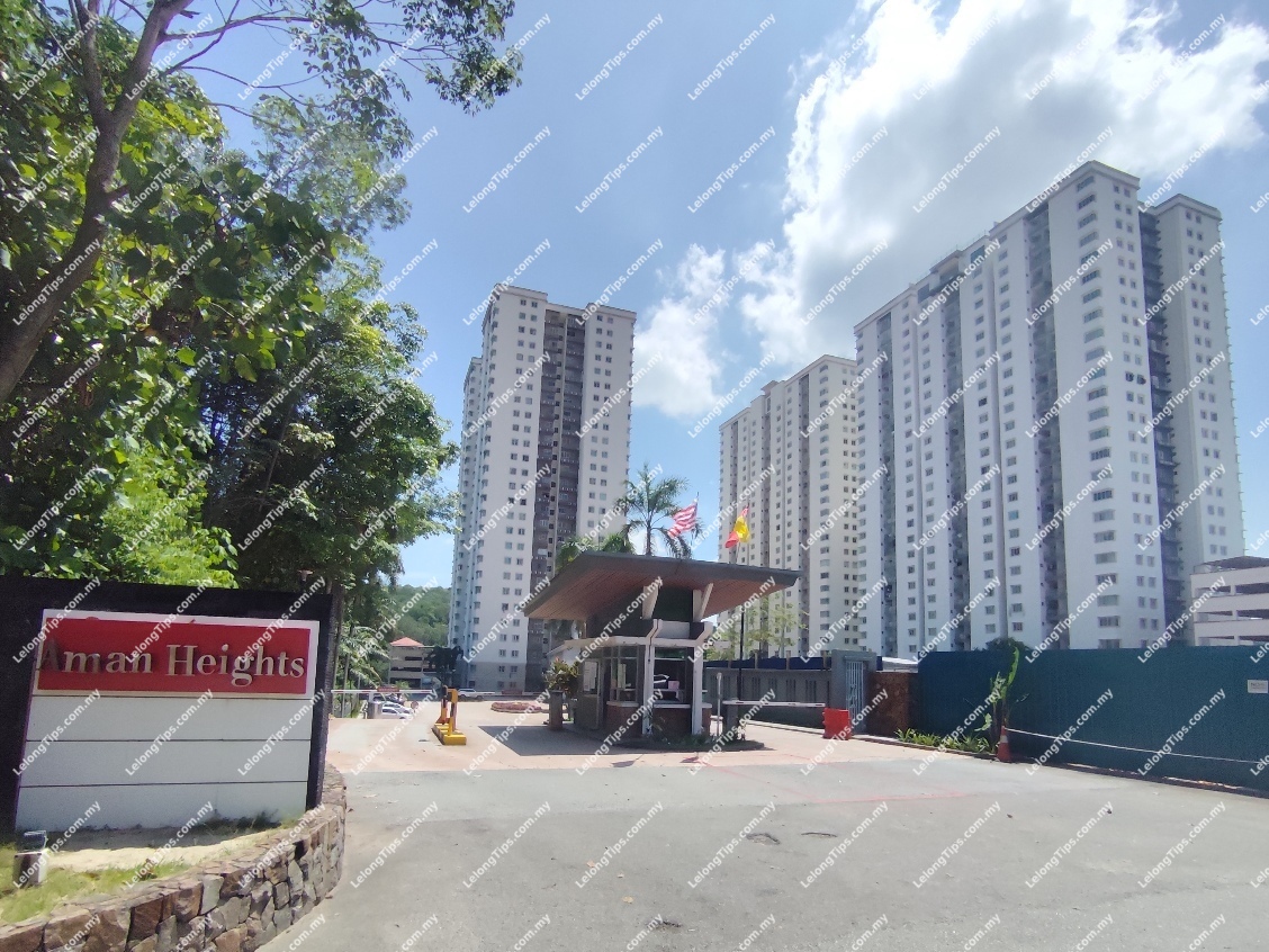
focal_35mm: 16
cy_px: 476
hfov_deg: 94.5
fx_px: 587
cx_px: 634
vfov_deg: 78.1
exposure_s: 1/3065
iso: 50
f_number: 2.2
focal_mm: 1.65
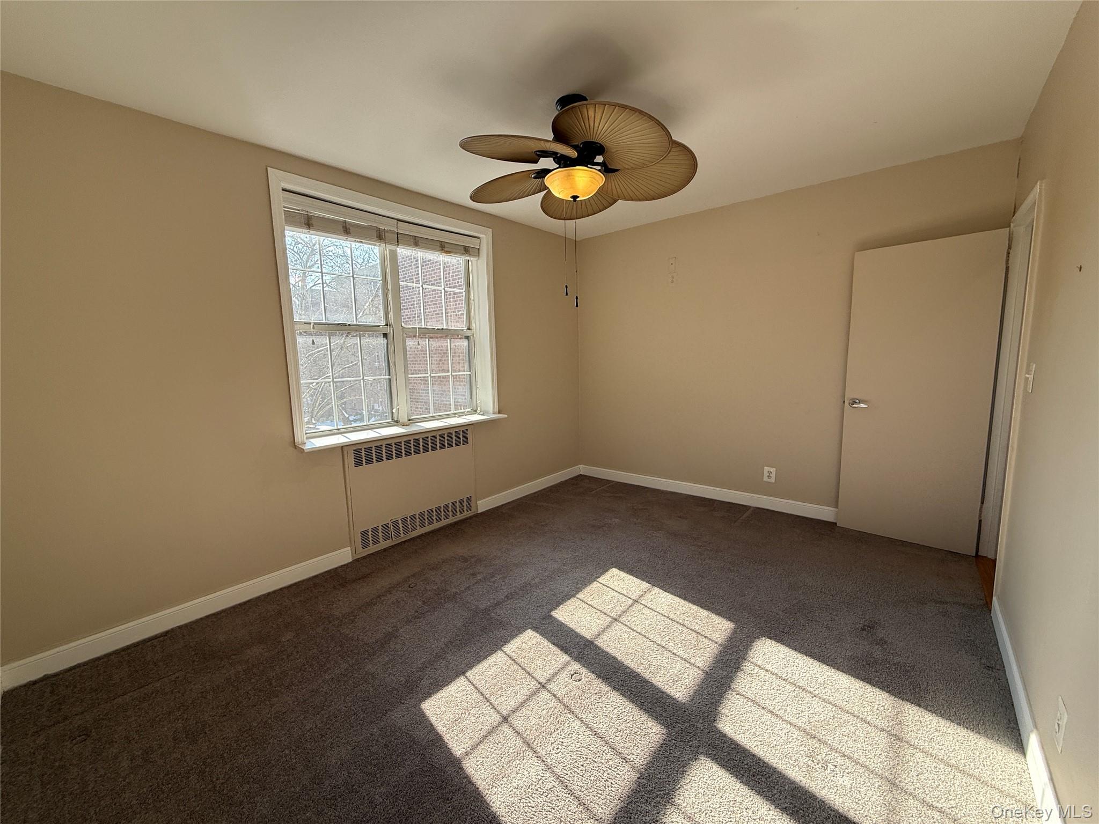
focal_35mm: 14
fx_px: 444
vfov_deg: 85.7
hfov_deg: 102.1
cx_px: 550
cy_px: 412
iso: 64
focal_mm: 2.22
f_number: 2.2
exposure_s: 1/285
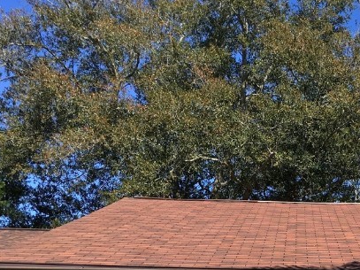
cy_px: 326
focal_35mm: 73
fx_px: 759
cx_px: 375
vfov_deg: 19.0
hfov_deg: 25.2
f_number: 2.2
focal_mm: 4.15
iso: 25
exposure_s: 1/1166
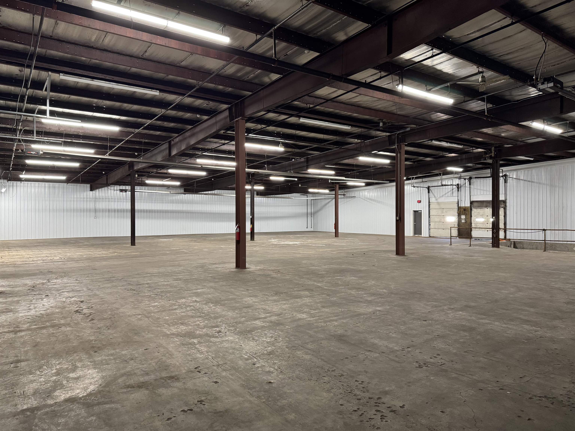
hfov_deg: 71.6
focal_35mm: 24
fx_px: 399
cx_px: 288
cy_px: 216
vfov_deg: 56.8
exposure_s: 1/60
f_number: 1.78
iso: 500
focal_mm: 6.76
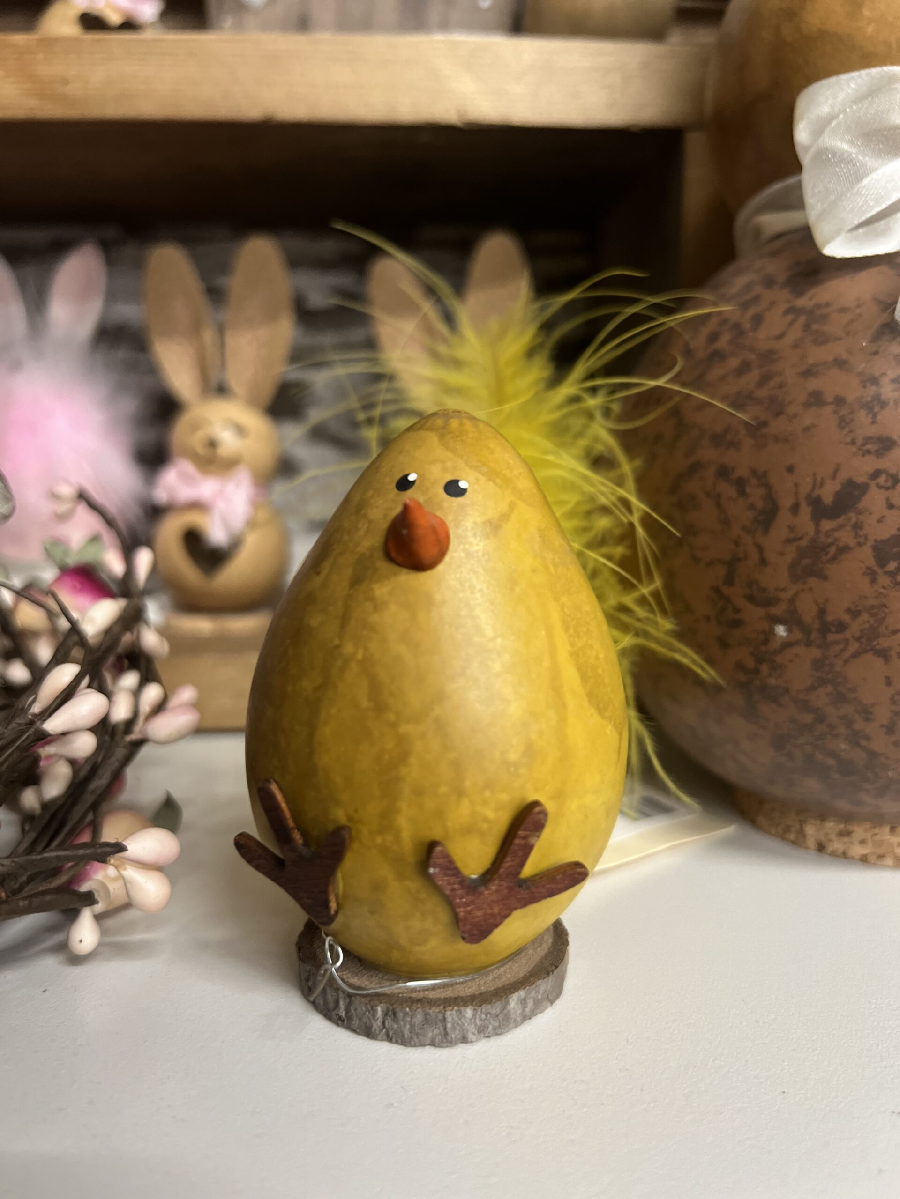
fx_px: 901
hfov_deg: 53.1
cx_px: 450
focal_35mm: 26
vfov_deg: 67.3
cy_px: 600
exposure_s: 1/60
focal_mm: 5.7
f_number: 1.5
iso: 250
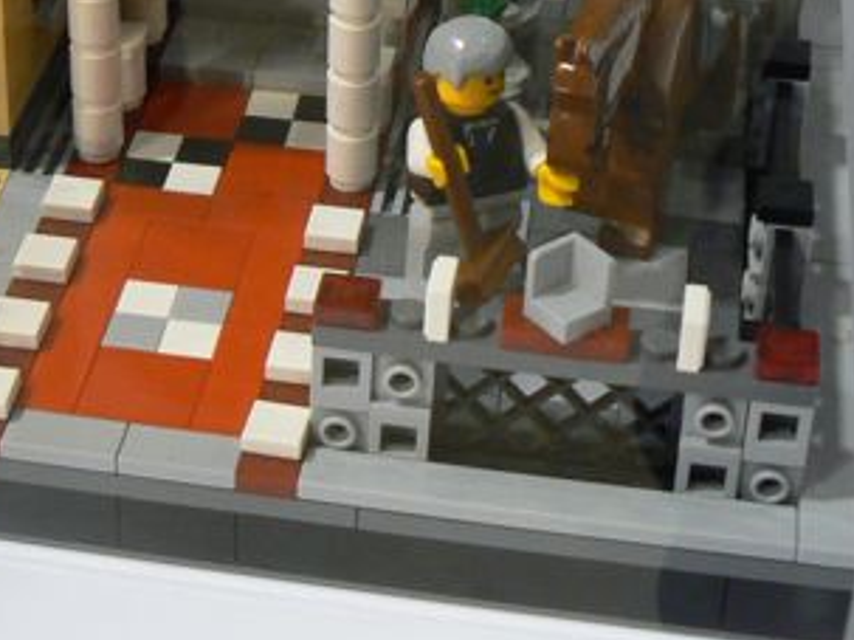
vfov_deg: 15.4
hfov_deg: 20.4
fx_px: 2343
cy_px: 70
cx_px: 144
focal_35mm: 95
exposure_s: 1/30
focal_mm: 6
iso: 160
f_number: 2.8
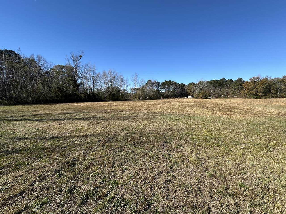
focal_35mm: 14
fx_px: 116
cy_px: 107
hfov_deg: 102.1
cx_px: 143
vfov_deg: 85.7
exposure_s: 1/1366
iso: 40
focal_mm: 2.22
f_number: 2.2
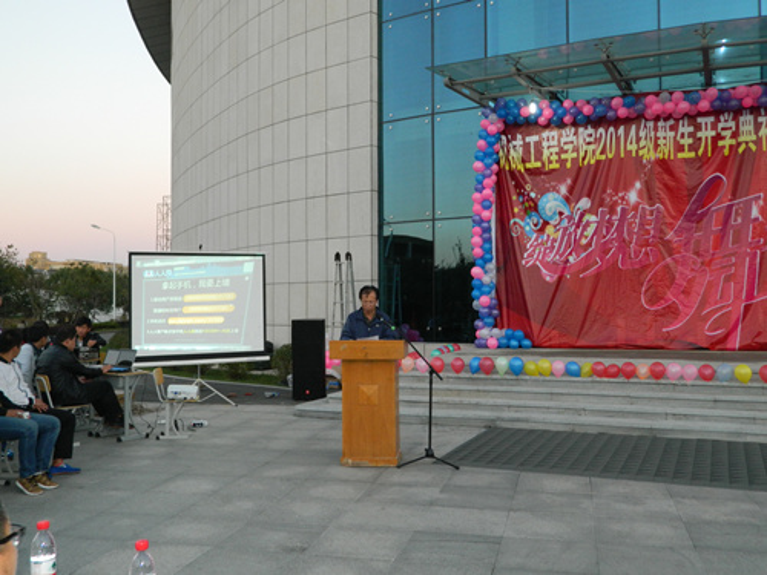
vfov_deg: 40.7
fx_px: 776
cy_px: 288
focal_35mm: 35
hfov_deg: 52.6
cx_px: 384
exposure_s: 1/30
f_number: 3.3
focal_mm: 6.2
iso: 200
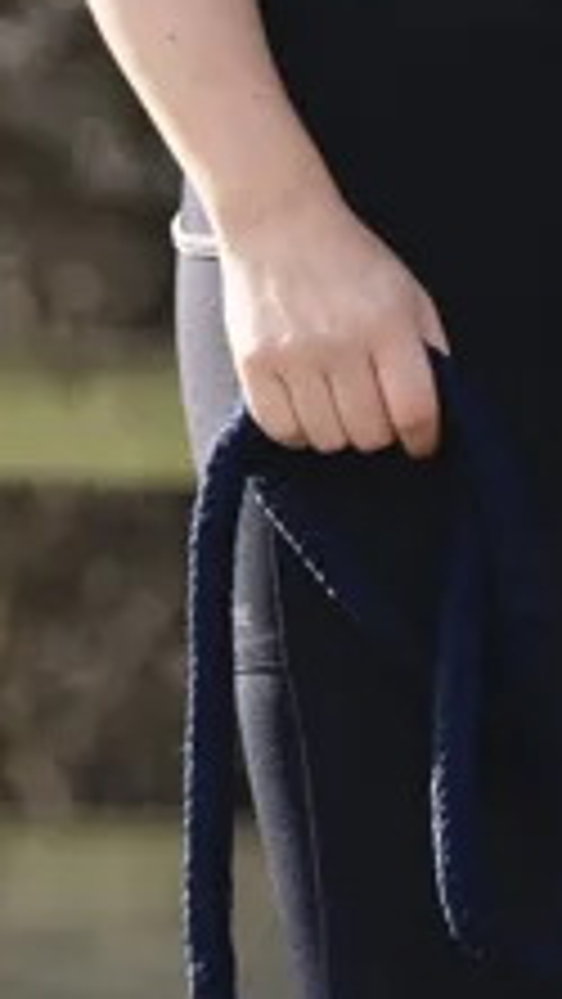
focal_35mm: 780
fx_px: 20648
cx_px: 1331
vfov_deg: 2.8
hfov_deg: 1.6
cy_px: -106
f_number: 3.5
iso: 200
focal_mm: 138
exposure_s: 1/800
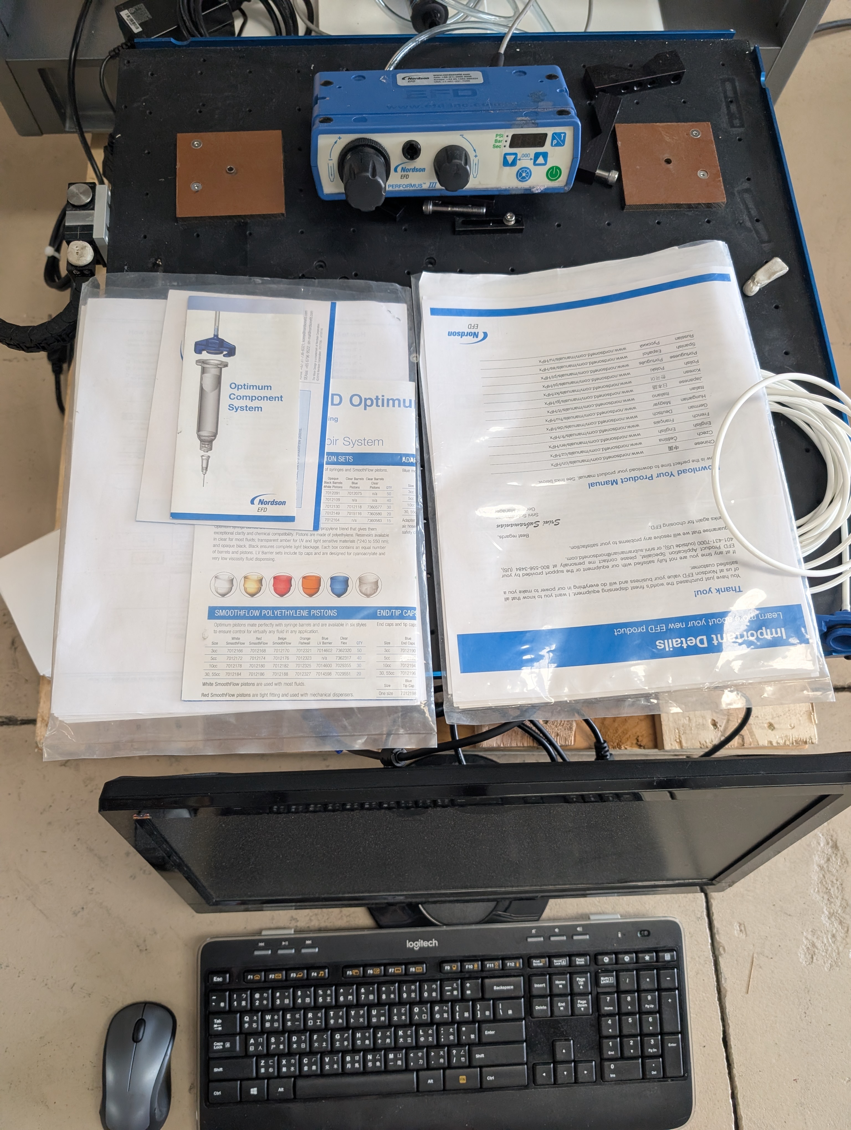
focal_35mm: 24
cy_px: 565
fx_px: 785
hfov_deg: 56.9
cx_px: 426
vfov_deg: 71.5
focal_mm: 6.9
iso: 273
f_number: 1.68
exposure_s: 1/341
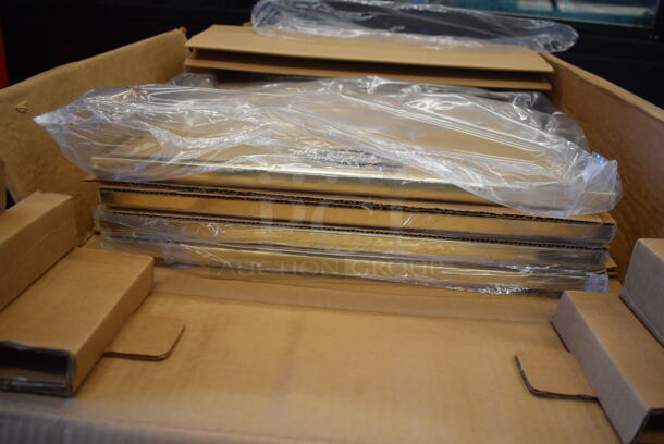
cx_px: 332
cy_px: 222
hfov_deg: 59.4
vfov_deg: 41.8
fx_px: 582
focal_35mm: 32
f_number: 3.8
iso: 900
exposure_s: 1/125
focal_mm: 21
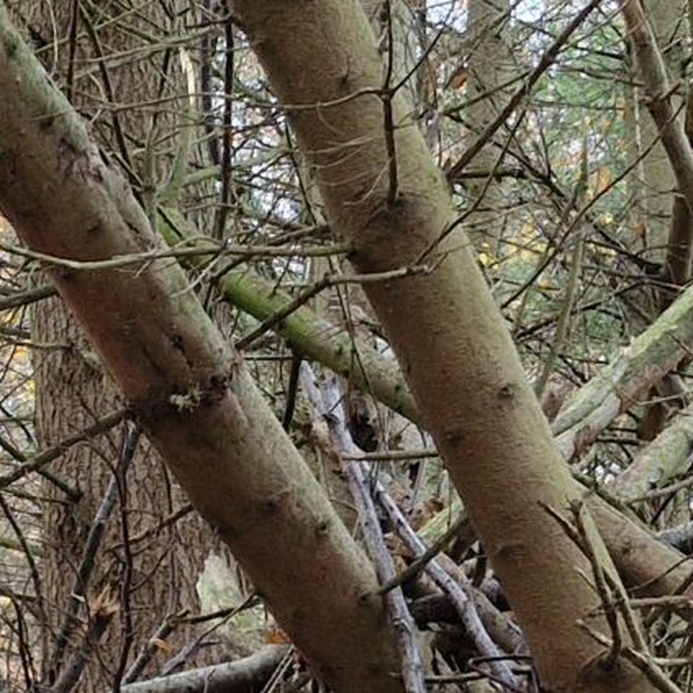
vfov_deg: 12.1
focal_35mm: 123
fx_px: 2786
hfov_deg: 14.2
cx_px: 285
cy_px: 1509
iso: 125
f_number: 1.8
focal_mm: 5.54
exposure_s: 1/100
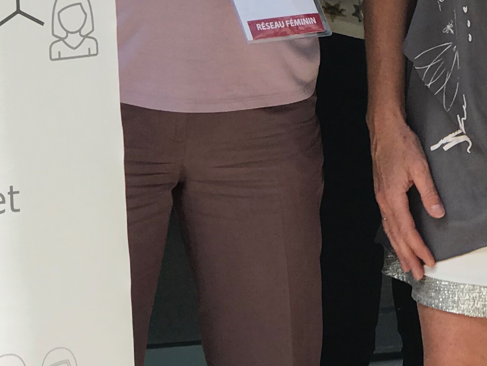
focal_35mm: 201
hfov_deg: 9.8
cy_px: -94
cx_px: 484
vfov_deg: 7.3
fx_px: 2829
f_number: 2.8
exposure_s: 1/215
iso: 20
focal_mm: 6.6
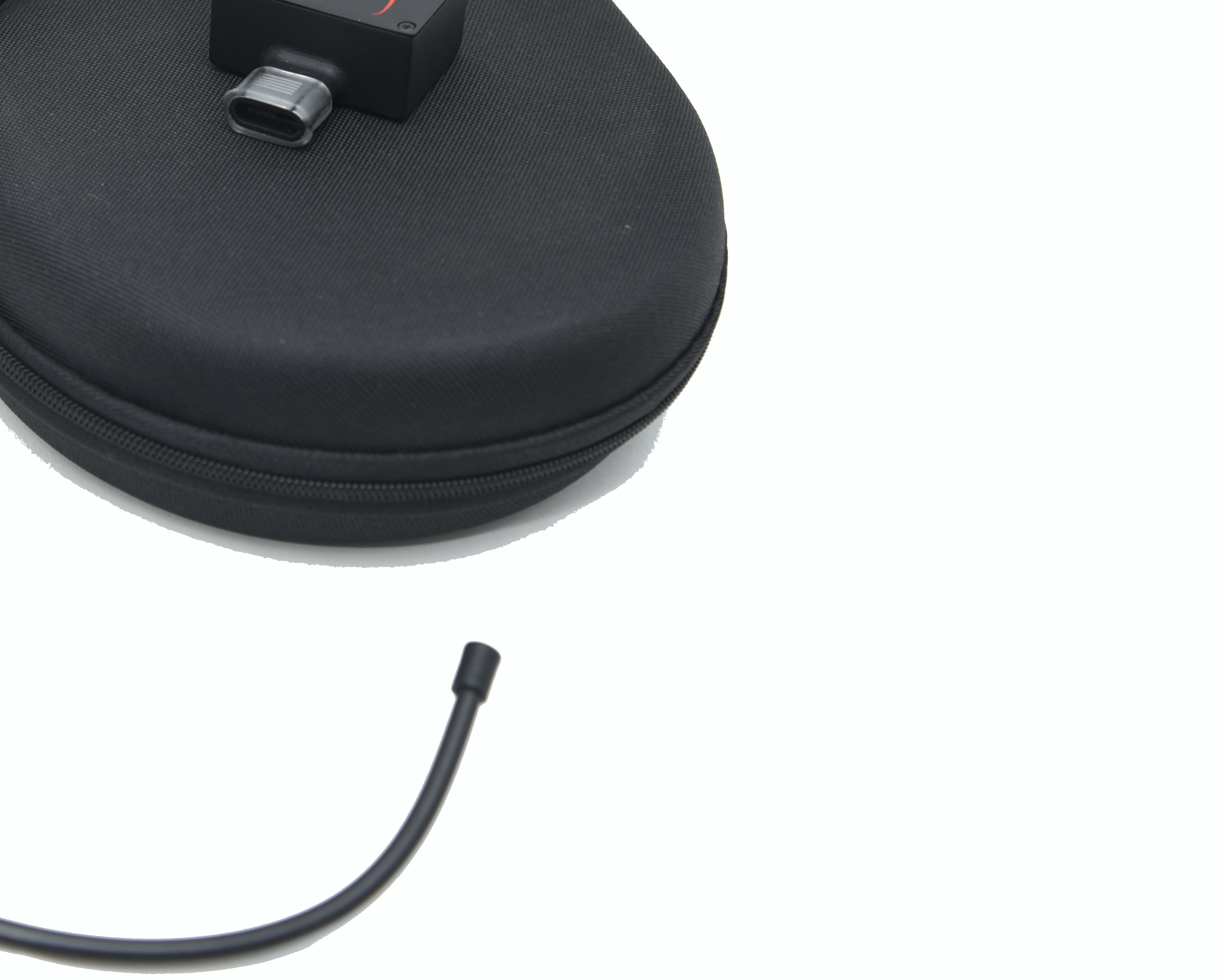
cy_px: 334
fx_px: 3519
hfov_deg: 19.5
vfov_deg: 15.8
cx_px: 191
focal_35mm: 97
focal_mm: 55
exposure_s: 1/160
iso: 160
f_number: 5.6
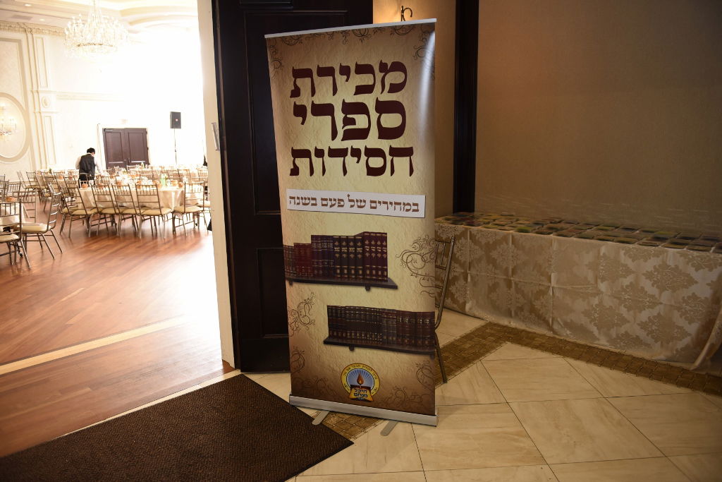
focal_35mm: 24
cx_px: 361
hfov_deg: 73.7
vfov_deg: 53.1
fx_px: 481
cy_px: 241
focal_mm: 24
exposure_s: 1/125
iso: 800
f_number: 3.2
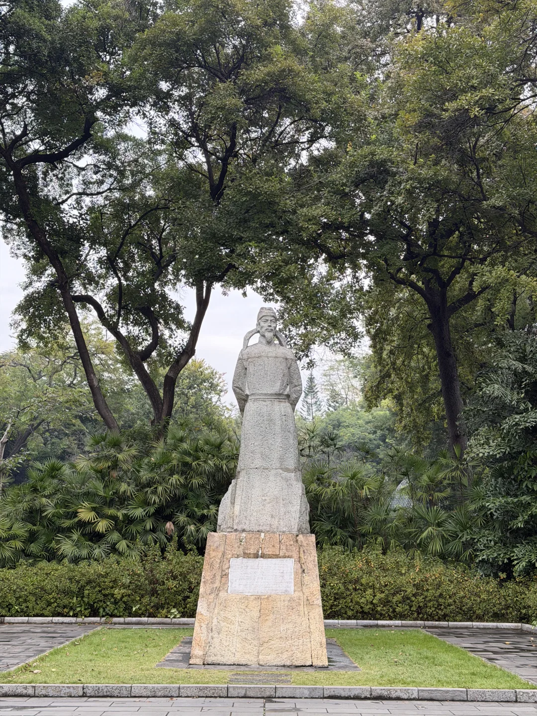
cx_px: 268
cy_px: 358
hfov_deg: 30.3
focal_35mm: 48
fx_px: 993
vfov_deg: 39.7
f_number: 1.78
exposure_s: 1/885
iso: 80
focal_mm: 6.76
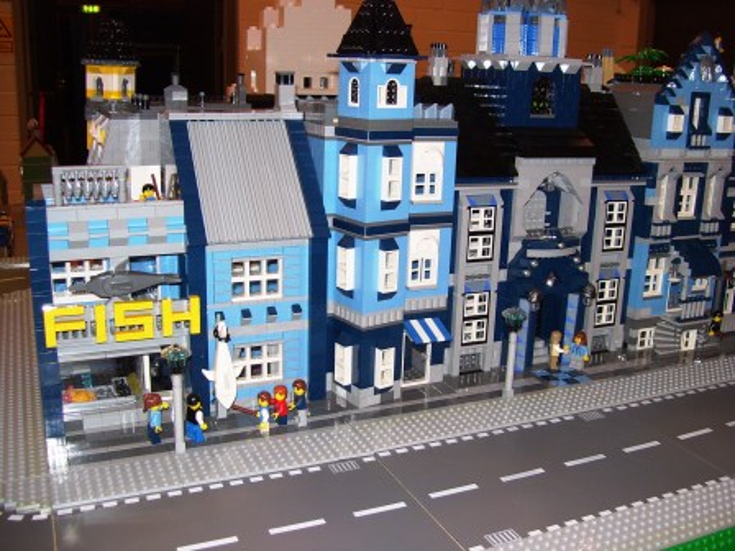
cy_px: 276
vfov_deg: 39.7
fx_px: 764
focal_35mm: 36
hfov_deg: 51.4
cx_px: 368
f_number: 2.7
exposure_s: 1/60
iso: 80
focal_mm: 6
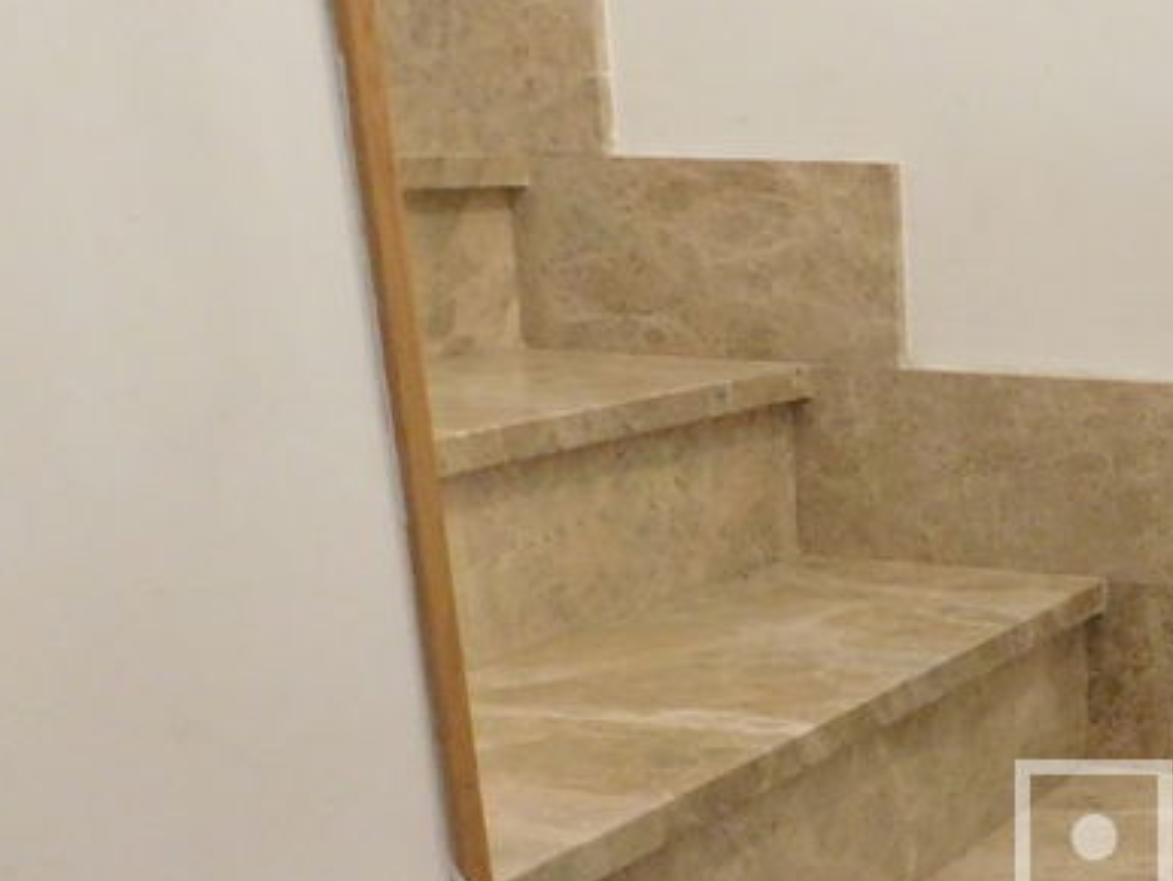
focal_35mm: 61
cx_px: 1331
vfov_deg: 23.2
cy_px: 842
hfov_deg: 28.4
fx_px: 2068
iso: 400
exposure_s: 1/15
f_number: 3
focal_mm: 4
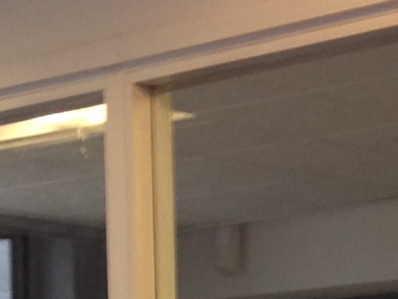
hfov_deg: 8.7
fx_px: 2576
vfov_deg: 6.1
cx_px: 522
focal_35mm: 224
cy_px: 927
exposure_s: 1/20
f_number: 2.4
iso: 50
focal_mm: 4.12
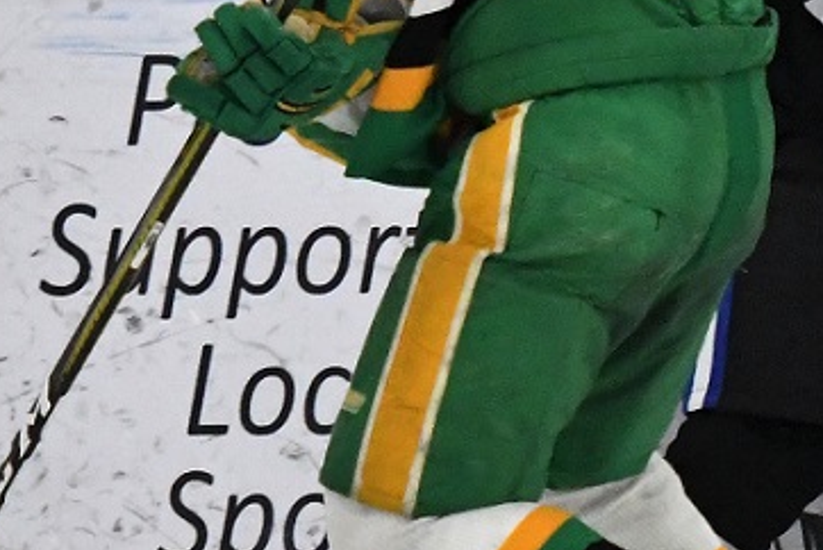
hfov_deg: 2.9
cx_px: 679
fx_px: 16233
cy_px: 158
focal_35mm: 710
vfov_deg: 1.9
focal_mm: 155
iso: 8000
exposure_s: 1/1000
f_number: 2.8
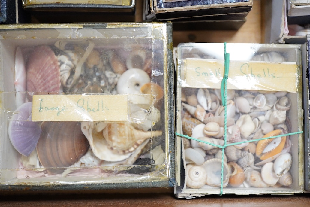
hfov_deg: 40.3
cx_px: 158
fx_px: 422
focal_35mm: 49
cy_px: 111
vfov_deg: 27.5
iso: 2500
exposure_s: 1/125
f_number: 3.5
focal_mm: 30
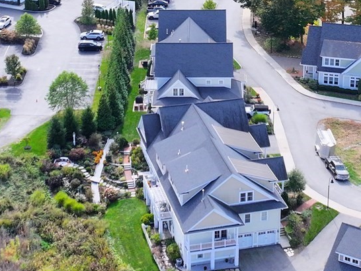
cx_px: 202
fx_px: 938
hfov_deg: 21.8
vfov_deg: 16.2
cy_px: 19
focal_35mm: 90
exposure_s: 1/1000
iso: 400
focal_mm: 12.29
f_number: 2.8
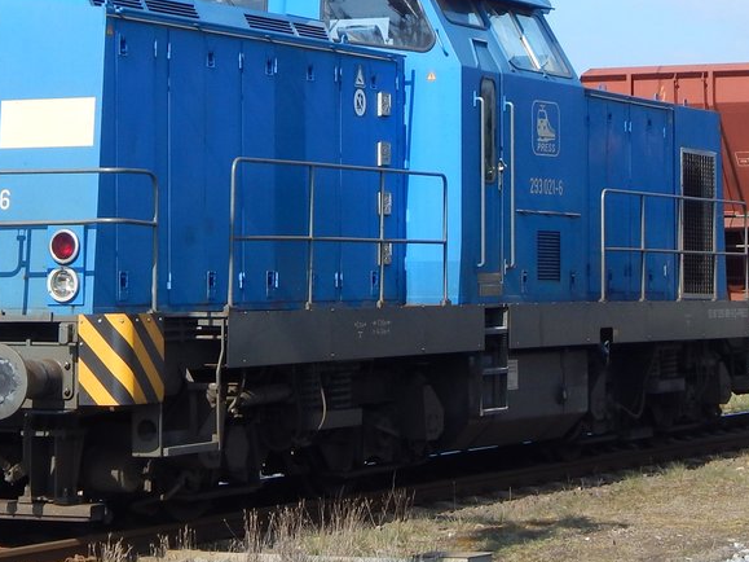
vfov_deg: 13.2
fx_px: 2423
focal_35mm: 112
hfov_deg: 17.5
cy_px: 158
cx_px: 488
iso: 125
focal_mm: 9.7
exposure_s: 1/1250
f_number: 3.8
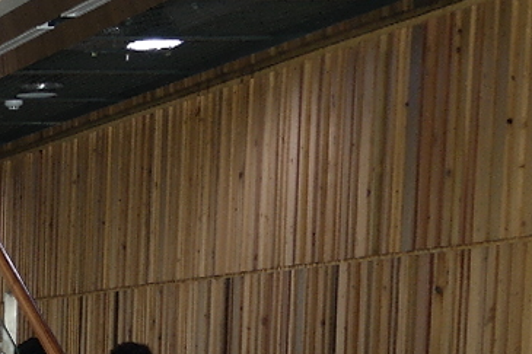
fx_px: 2097
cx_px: -589
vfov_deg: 9.2
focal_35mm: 142
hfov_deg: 12.4
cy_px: 653
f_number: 3.5
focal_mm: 20
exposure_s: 1/40
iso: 400
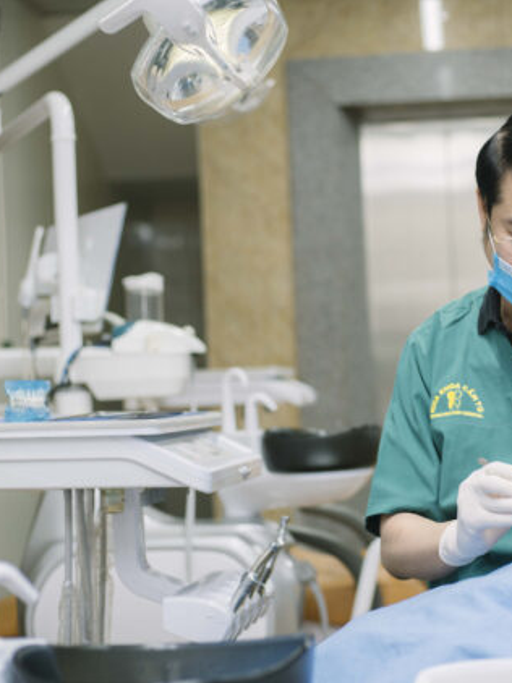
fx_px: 1441
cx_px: 381
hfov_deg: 20.0
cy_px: 344
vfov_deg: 26.7
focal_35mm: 73
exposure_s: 1/100
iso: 320
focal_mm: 50
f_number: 2.5
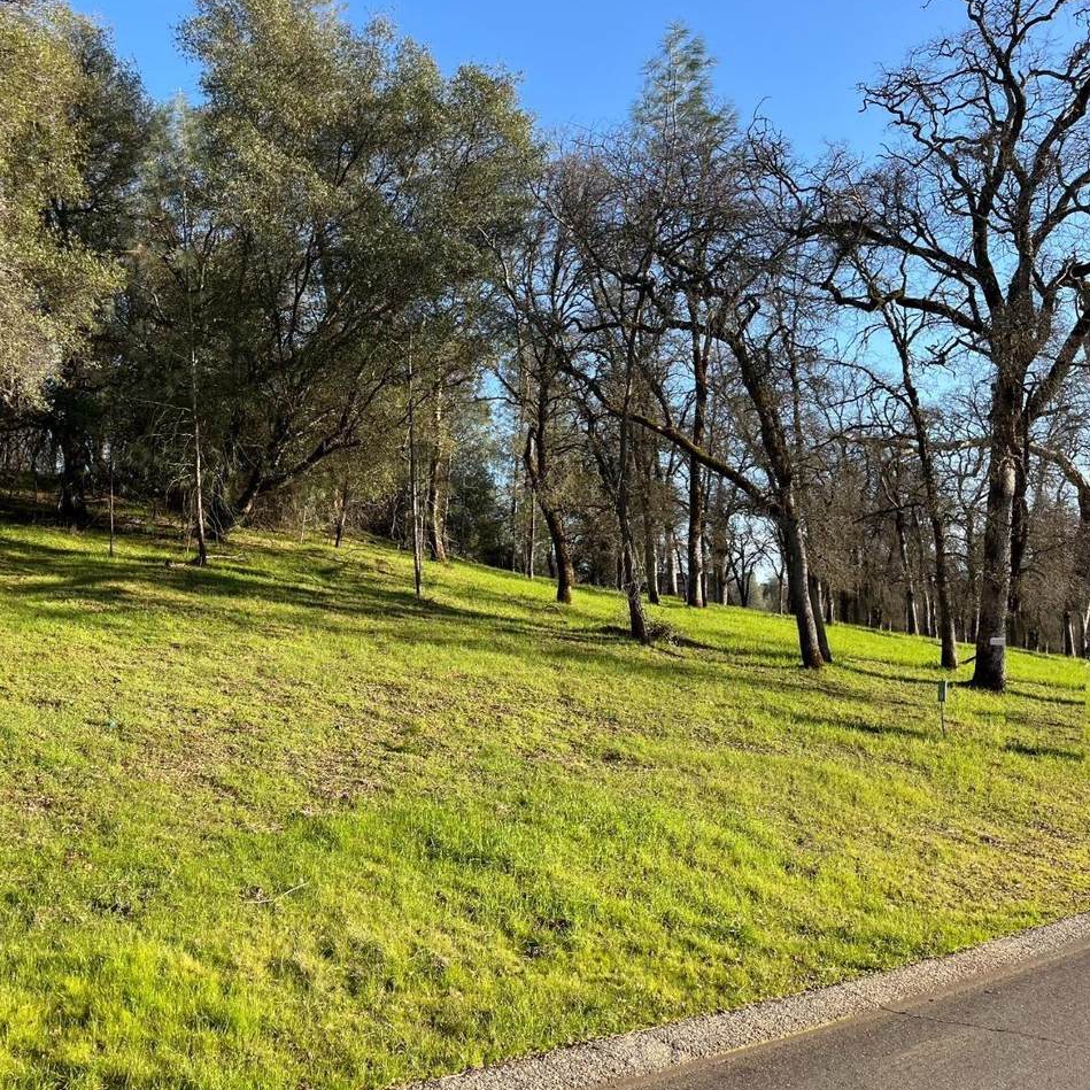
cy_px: 544
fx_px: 1104
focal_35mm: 31
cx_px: 368
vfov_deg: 52.5
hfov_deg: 51.6
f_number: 1.6
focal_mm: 5.1
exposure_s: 1/951
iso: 50
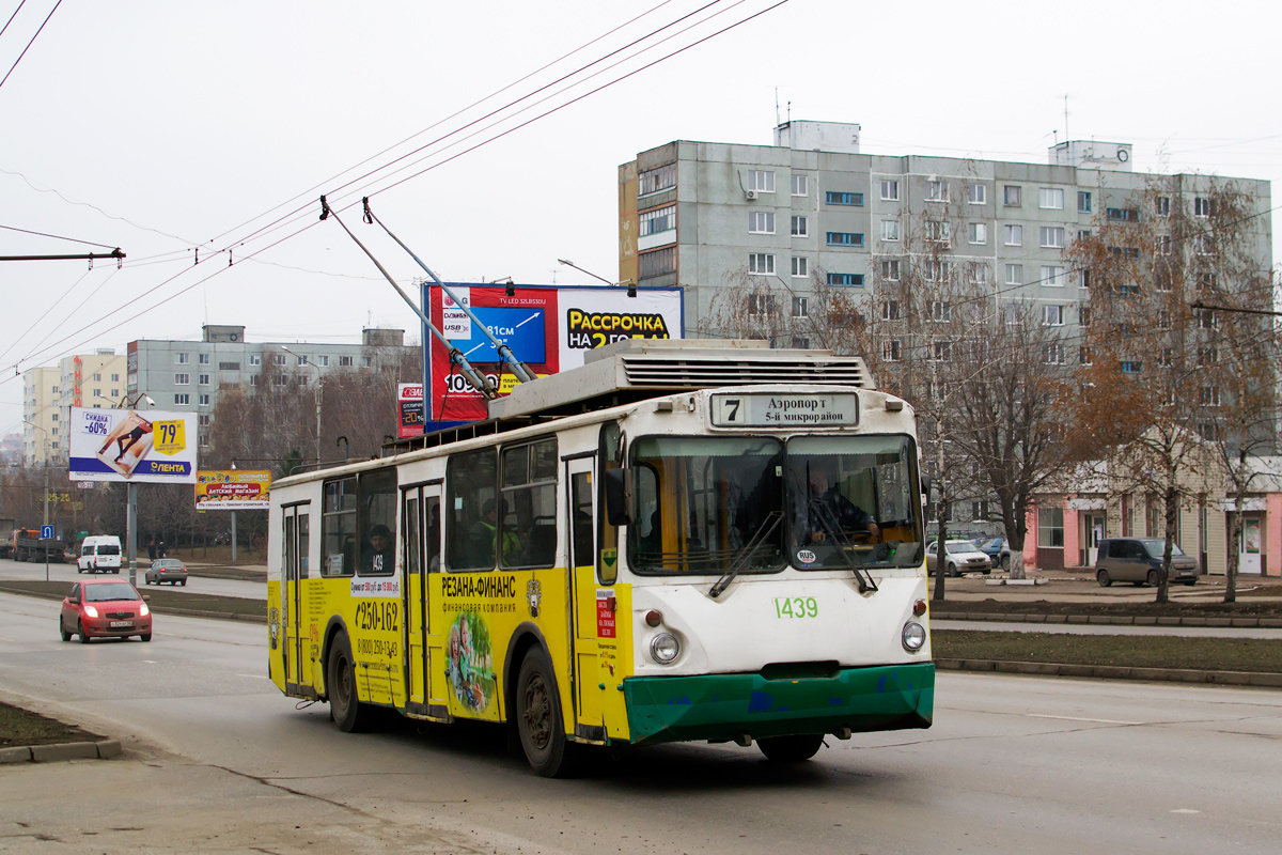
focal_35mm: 52
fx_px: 1869
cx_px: 641
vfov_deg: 25.8
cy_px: 428
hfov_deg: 37.9
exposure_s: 1/800
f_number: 4
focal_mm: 35
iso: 400
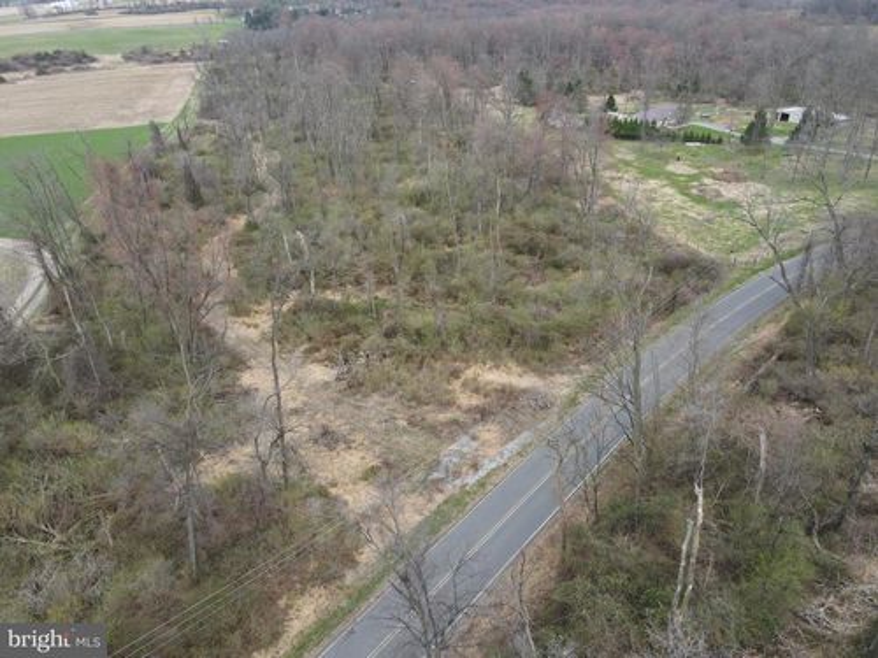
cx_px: 439
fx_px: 609
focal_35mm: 24
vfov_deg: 56.8
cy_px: 329
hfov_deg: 71.6
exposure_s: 1/120
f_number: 2.8
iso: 100
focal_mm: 4.5
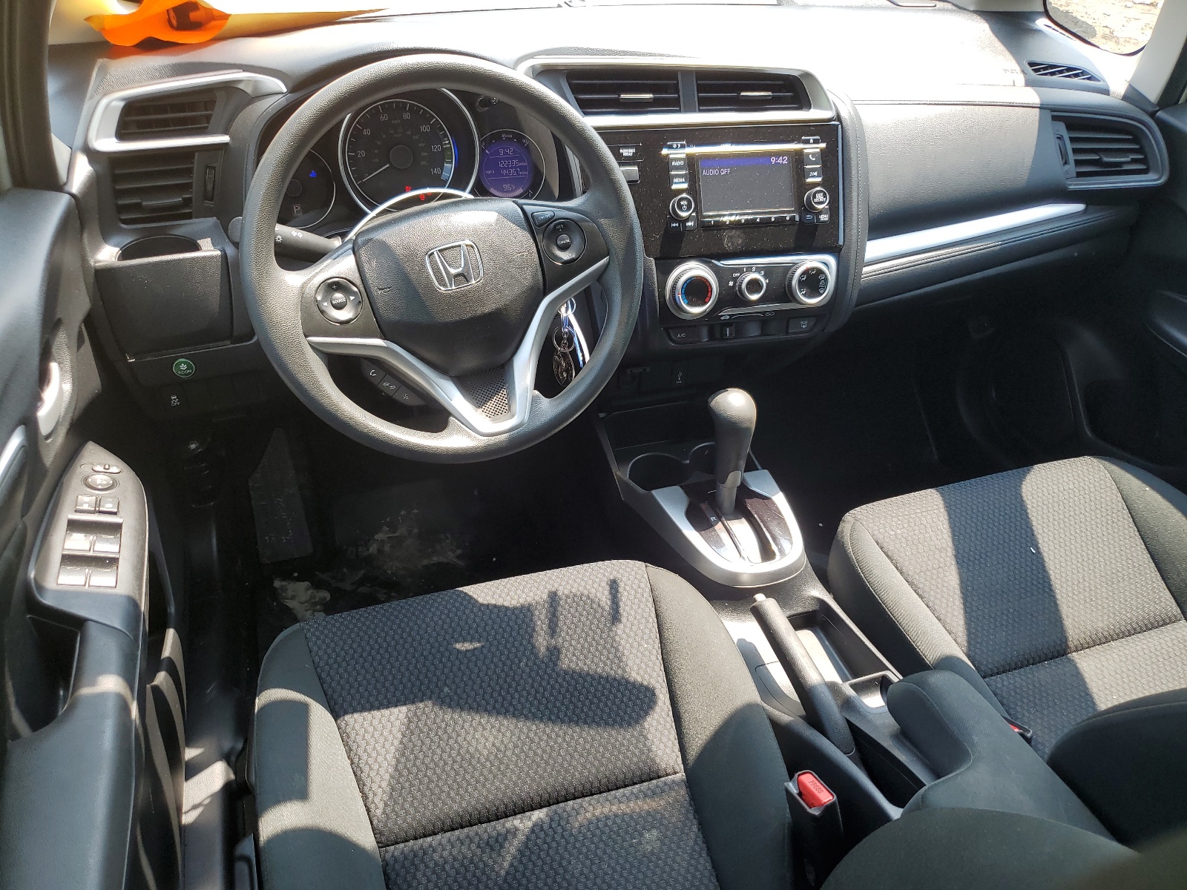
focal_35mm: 26
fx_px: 892
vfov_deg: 53.1
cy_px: 445
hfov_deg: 67.3
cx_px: 594
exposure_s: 1/323
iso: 50
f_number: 1.5
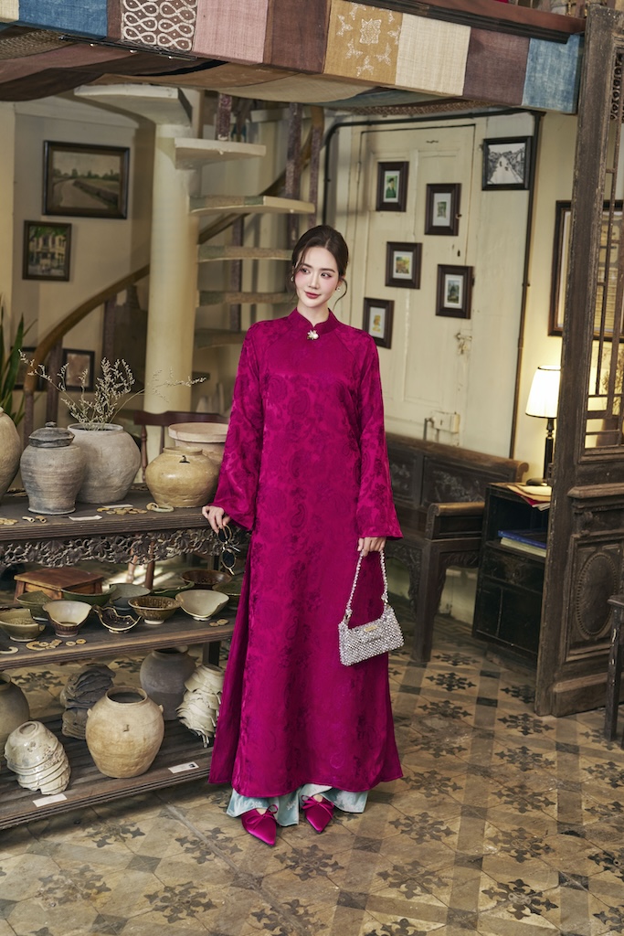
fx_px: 1299
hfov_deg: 27.0
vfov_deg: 39.6
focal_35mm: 50
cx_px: 312
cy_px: 468
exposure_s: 1/100
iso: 800
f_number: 2.8
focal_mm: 50
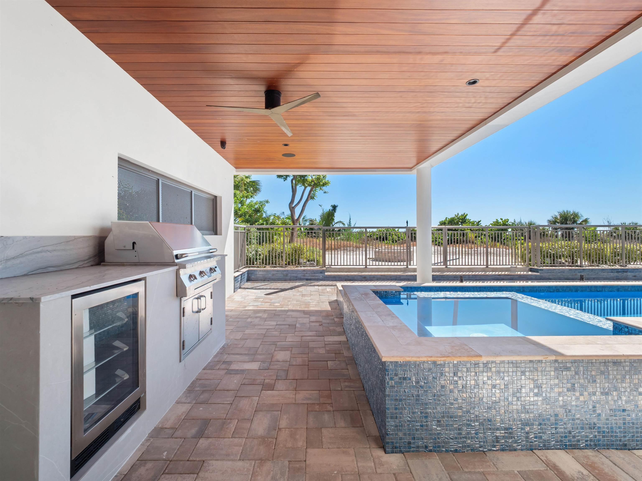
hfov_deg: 94.5
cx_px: 321
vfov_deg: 78.1
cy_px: 240
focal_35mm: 16
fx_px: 297
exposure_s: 1/160
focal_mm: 8
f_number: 7.1
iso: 200
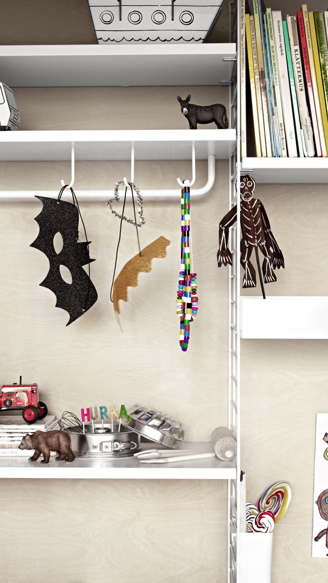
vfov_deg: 30.6
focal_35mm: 69
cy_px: 290
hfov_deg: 17.5
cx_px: 149
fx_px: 1067
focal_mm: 80
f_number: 13
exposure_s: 1/1.25
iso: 100
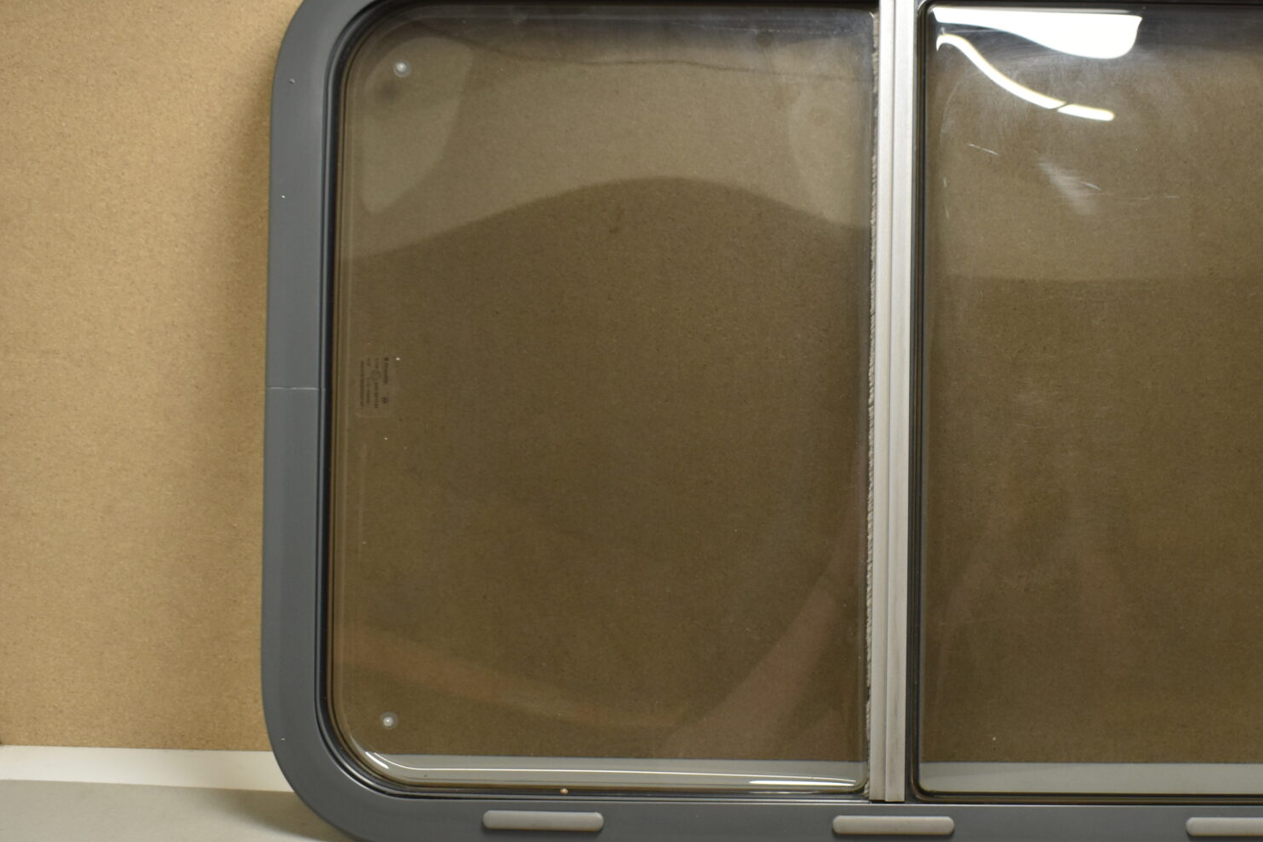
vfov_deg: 26.0
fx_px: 1824
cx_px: 895
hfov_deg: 37.5
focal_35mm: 52
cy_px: 405
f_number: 5.6
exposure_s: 1/60
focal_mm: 20
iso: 450
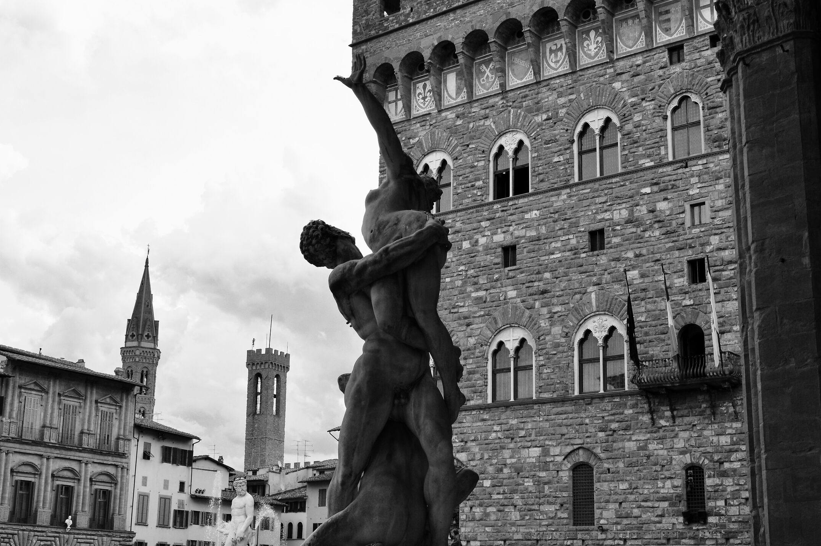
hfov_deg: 39.6
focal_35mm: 50
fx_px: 1139
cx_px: 411
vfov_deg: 26.9
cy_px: 287
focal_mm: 30
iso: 100
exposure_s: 1/200
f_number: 9
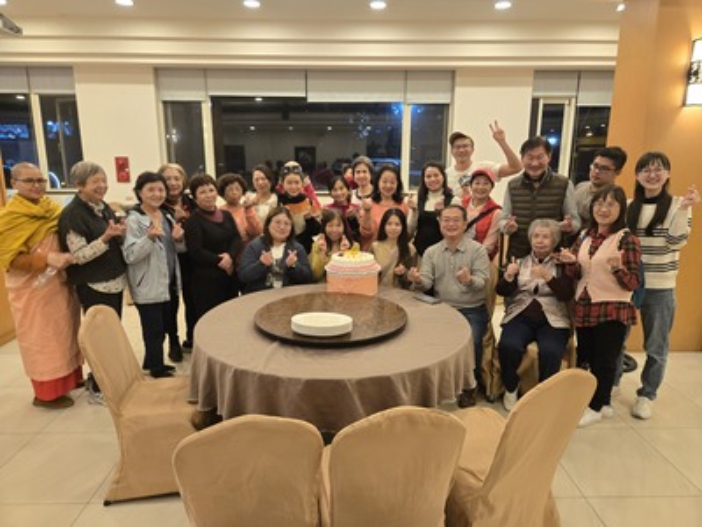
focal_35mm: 23
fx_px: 466
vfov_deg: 58.9
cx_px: 351
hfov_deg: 73.9
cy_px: 264
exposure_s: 1/120
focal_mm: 5.4
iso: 400
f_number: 1.8
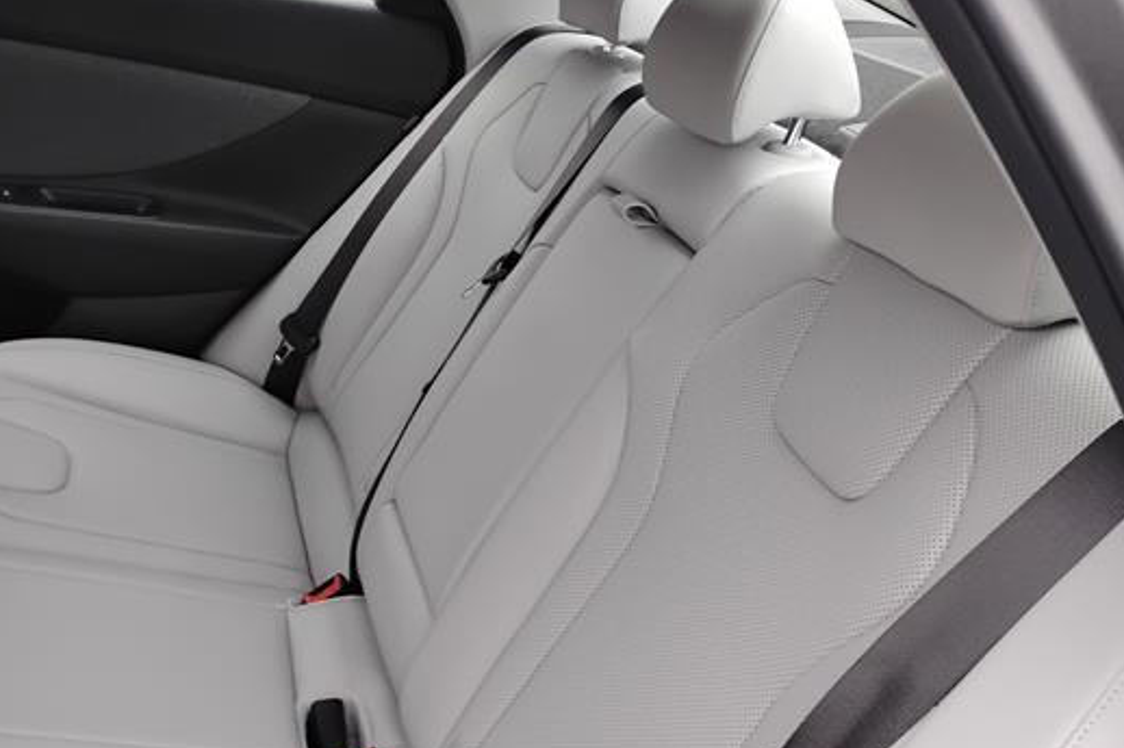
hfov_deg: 53.0
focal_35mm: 36
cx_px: 638
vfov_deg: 36.8
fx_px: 1124
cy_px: 325
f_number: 1.8
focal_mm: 4.26
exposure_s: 1/60.2
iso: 831
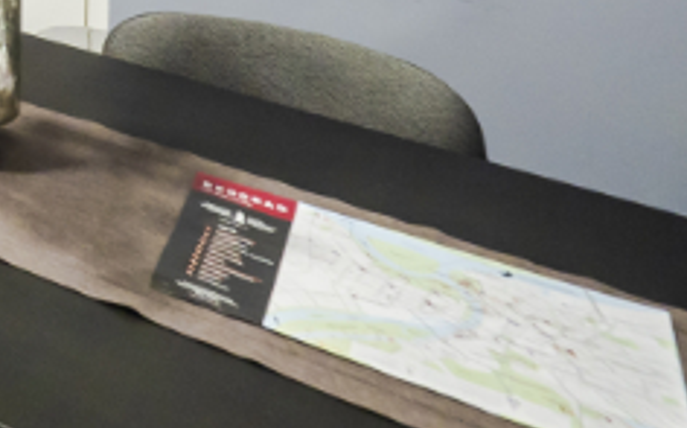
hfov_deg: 21.0
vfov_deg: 15.5
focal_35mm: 63
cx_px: -573
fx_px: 1178
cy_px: -475
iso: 400
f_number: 4
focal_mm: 7
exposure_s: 1/20
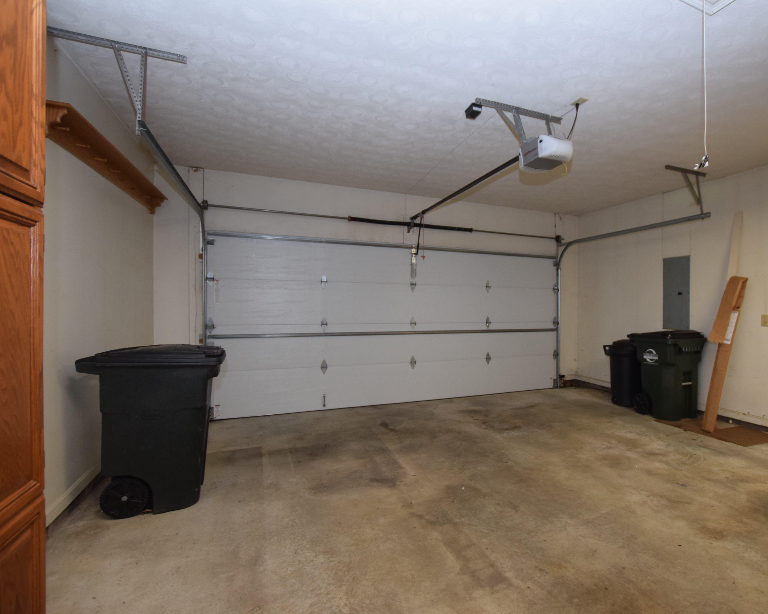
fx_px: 386
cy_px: 307
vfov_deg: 77.0
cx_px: 461
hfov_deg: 88.5
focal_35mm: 17
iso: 1100
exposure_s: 1/60
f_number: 3.5
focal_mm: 10
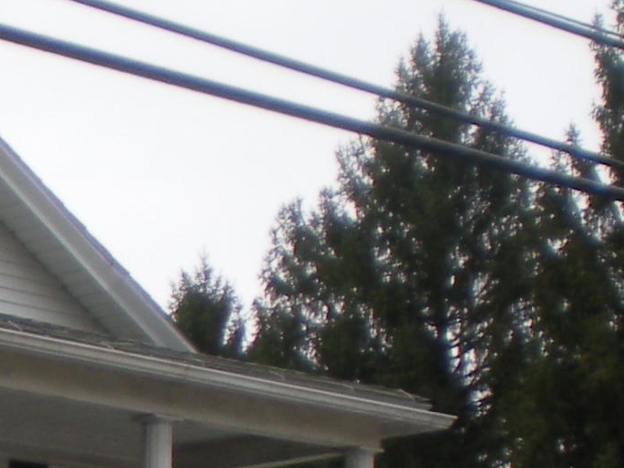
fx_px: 2974
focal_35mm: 165
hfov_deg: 11.5
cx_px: -310
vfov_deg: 8.9
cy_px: 596
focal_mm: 6.3
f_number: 3.1
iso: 64
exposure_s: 1/197
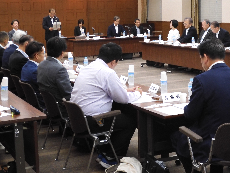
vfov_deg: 21.6
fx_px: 452
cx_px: 140
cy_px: 67
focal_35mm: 68
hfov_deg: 28.5
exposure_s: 1/25
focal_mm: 8.9
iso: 400
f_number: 4
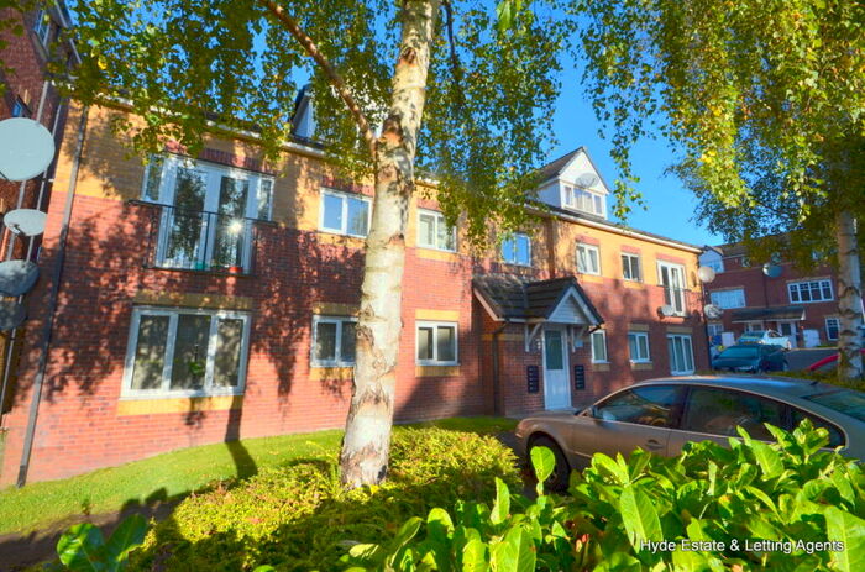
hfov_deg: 100.5
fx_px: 360
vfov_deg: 77.0
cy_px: 286
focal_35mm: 15
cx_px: 432
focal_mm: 10
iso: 280
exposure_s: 1/250
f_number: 10
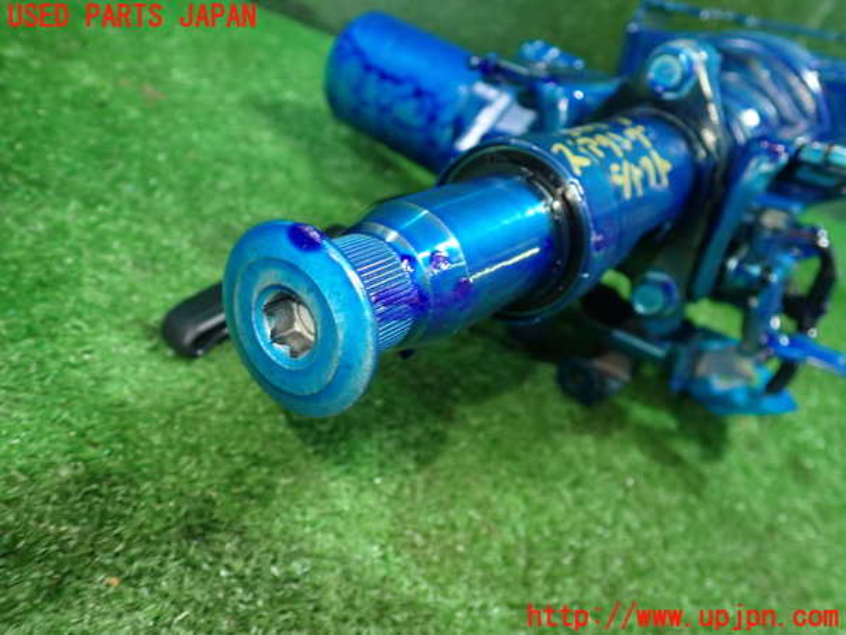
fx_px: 733
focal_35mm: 30
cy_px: 318
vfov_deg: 46.8
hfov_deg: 60.0
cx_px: 423
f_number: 2.3
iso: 320
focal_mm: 5.4
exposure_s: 1/30
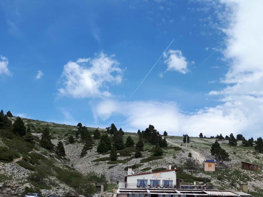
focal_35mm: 48
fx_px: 365
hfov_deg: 38.9
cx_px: 189
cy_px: 169
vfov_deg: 29.3
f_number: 1.9
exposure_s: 1/1443
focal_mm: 3.6
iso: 40
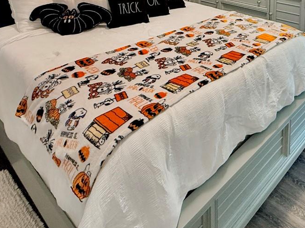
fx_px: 300
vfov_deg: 35.2
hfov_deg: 51.9
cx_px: 224
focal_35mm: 34
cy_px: -28
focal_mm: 2.22
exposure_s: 1/60
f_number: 2.2
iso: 250
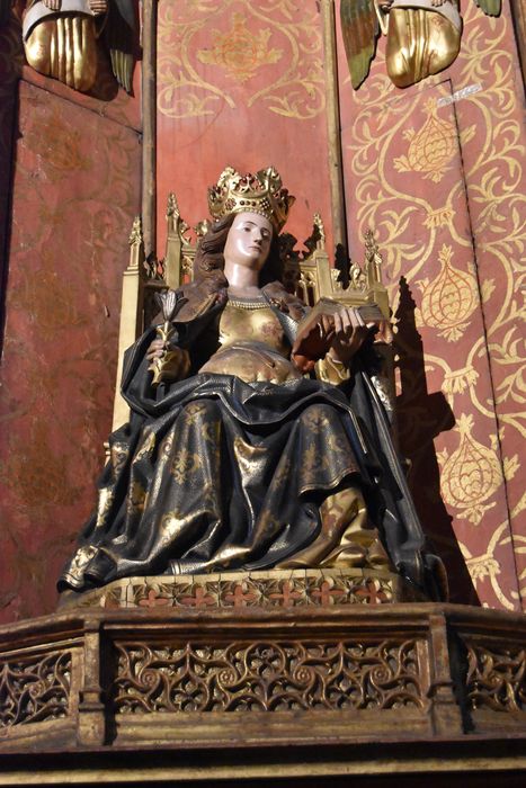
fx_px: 1709
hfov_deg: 17.5
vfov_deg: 26.0
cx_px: 263
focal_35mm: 78
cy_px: 394
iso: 9000
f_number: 5.6
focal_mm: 52
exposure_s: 1/60
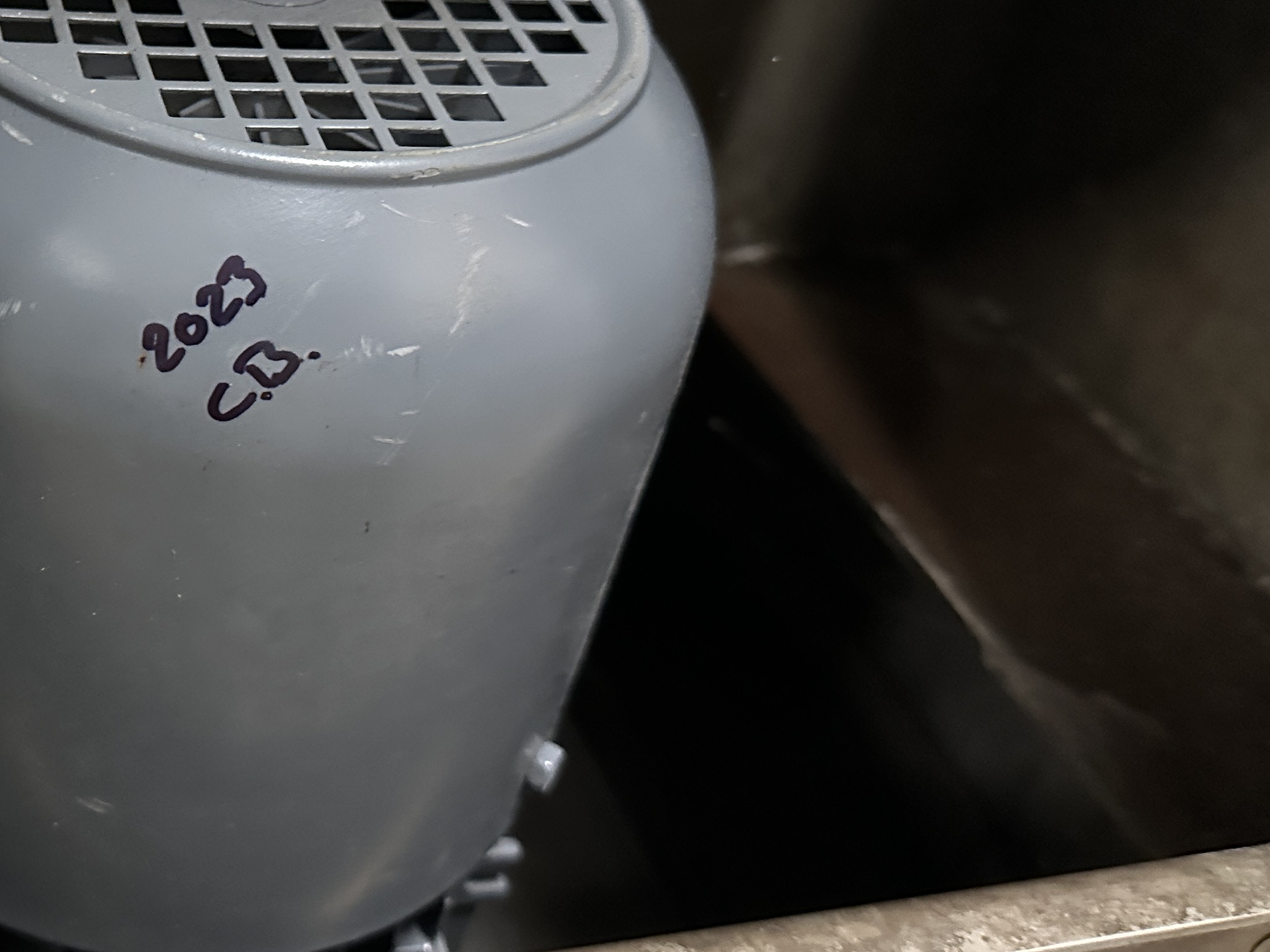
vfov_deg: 30.6
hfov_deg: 38.2
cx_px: 169
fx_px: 1724
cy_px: 299
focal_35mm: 47
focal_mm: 6.86
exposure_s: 1/25
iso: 800
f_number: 1.78
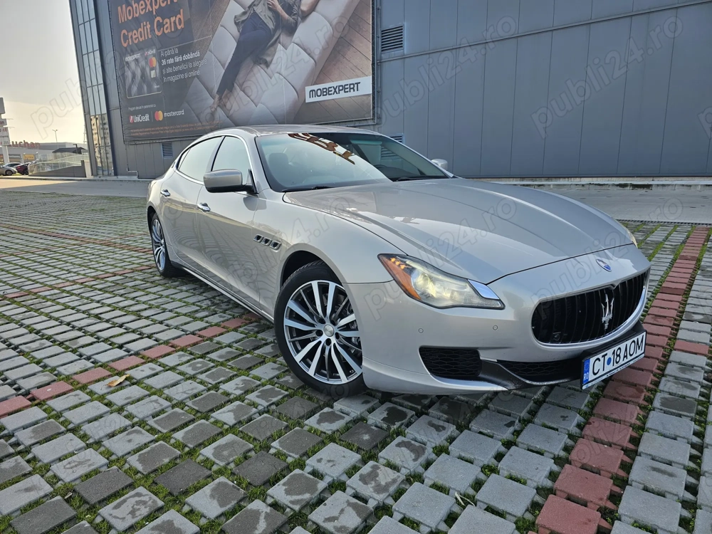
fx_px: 473
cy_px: 267
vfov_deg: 58.9
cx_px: 356
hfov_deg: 73.9
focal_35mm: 23
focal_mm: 6.3
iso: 10
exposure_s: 1/228
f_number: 1.7
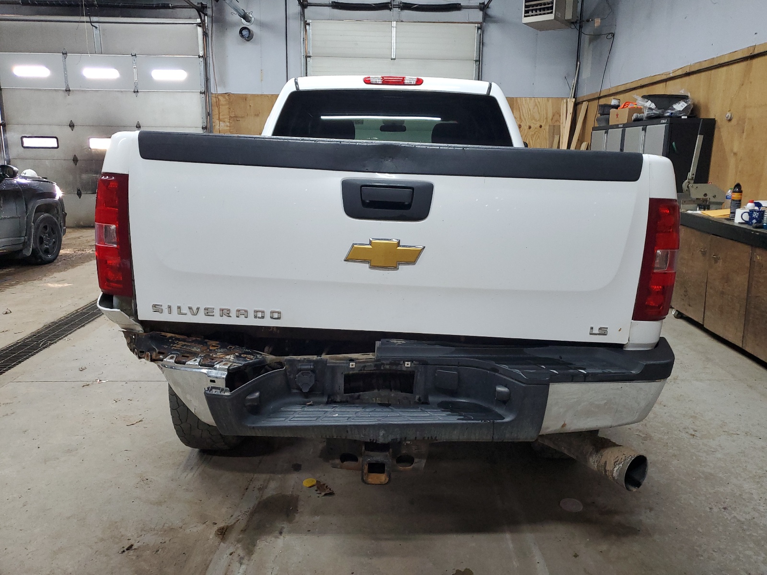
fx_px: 576
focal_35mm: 26
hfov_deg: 67.3
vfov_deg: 53.1
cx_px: 384
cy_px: 288
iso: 154
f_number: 1.5
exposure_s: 1/60.2
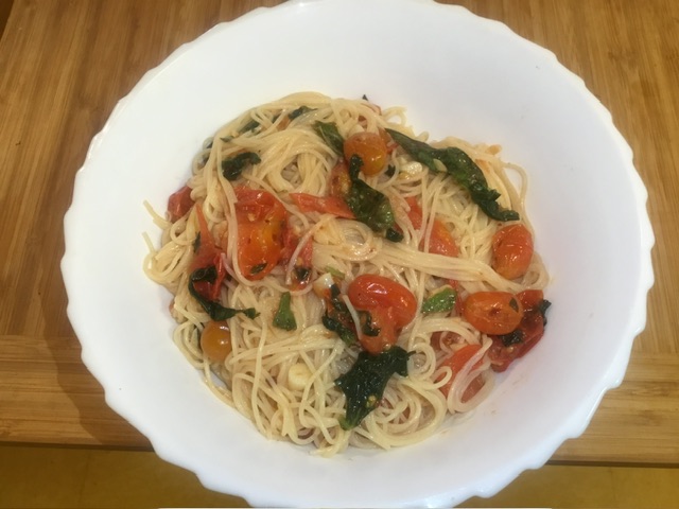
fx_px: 608
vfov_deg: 45.4
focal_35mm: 31
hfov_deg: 58.4
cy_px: 254
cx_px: 340
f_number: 2.4
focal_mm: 3.3
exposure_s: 1/30
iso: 100
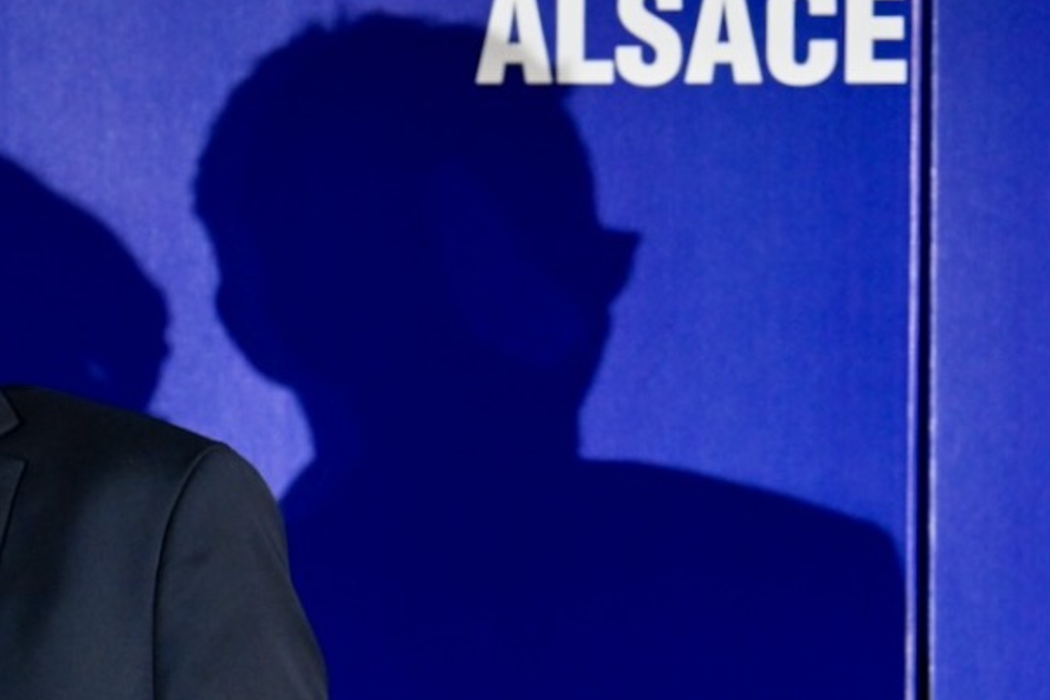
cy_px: 899
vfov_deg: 4.2
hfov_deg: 6.3
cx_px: -177
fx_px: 9537
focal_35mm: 327
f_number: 3.5
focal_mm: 110
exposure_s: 1/100
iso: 1600
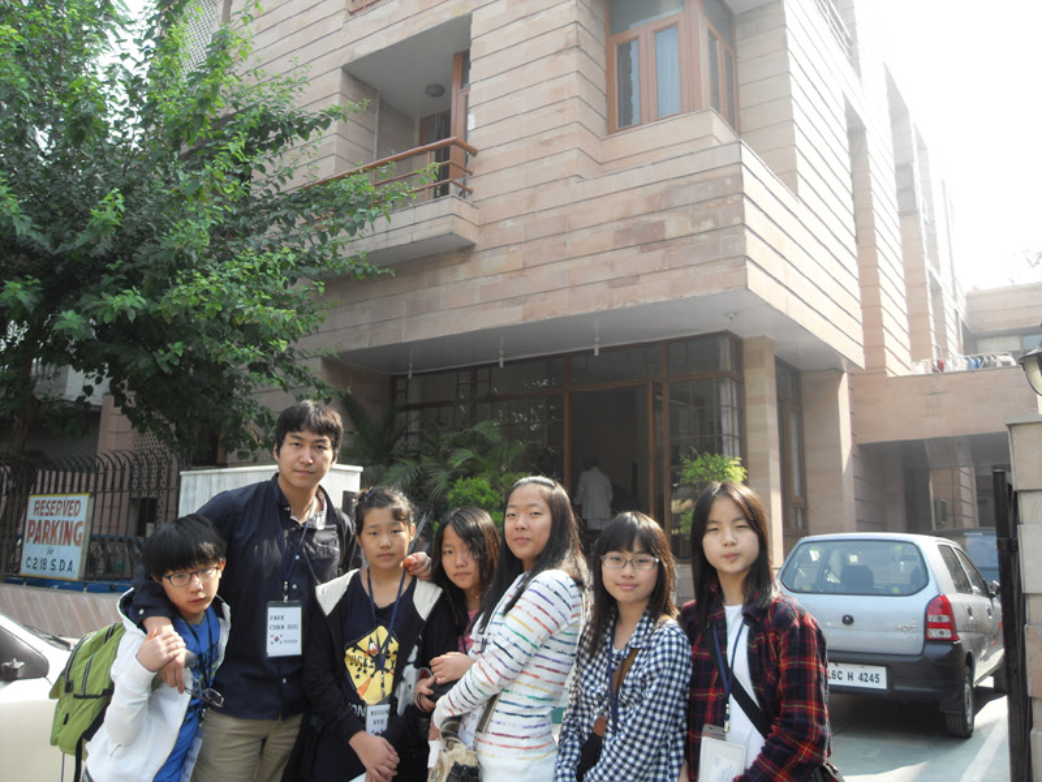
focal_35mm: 28
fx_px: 843
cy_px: 391
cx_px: 521
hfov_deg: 63.4
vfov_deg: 49.7
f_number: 2.8
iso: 80
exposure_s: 1/250
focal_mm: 6
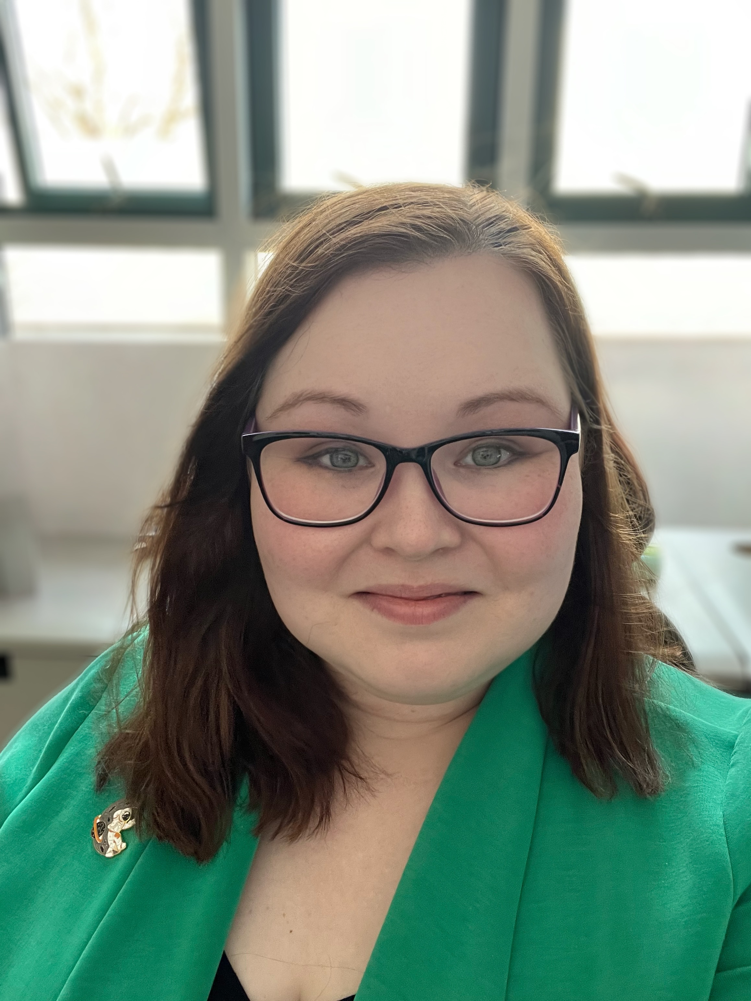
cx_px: 376
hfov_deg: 46.8
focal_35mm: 30
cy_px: 500
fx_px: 868
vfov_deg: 60.0
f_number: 2.2
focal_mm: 2.71
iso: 200
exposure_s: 1/60
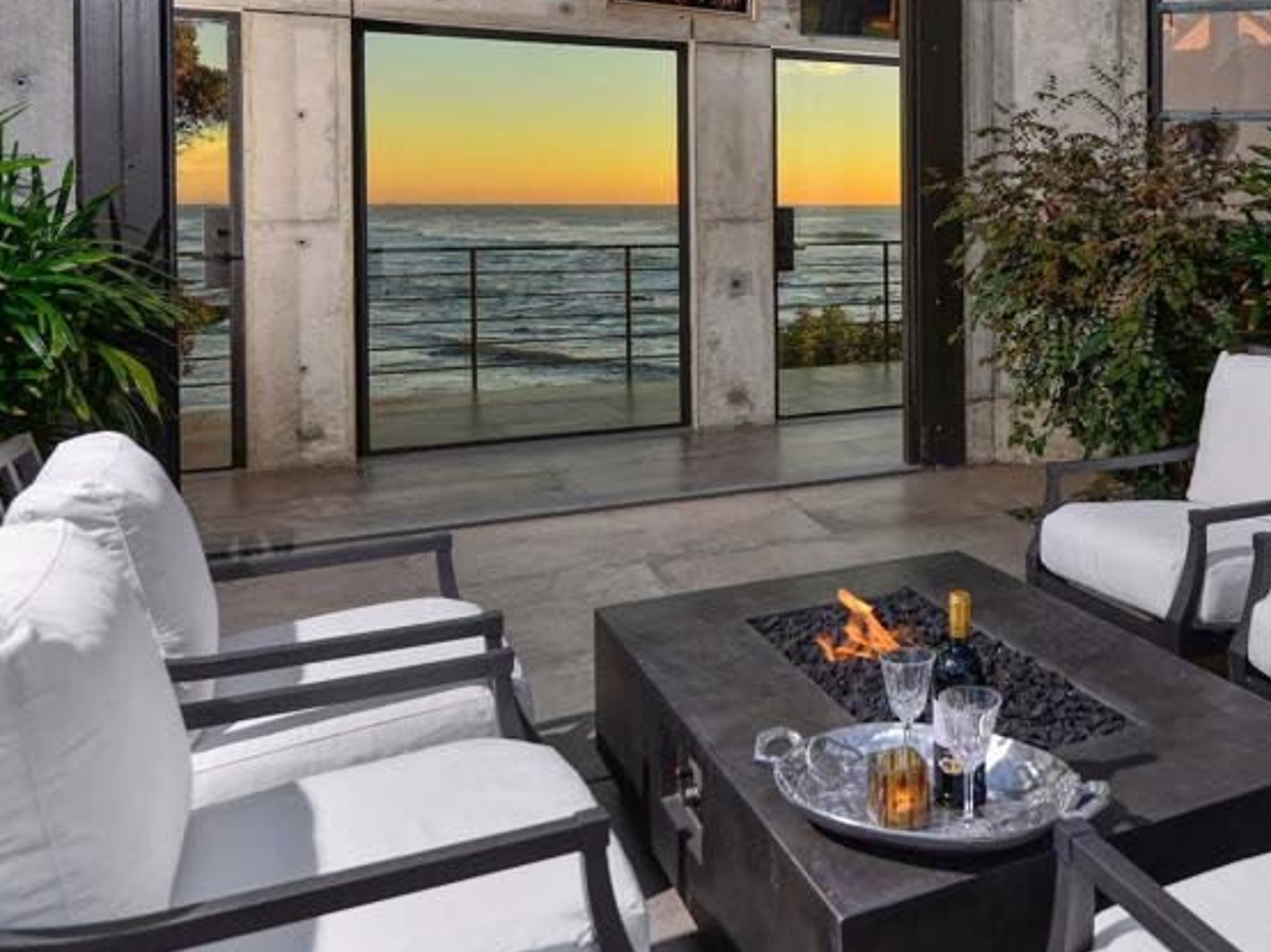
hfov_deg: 54.5
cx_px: 936
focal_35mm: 32
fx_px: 1174
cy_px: 272
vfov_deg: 43.1
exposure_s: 1/50
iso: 100
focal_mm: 18
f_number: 5.6
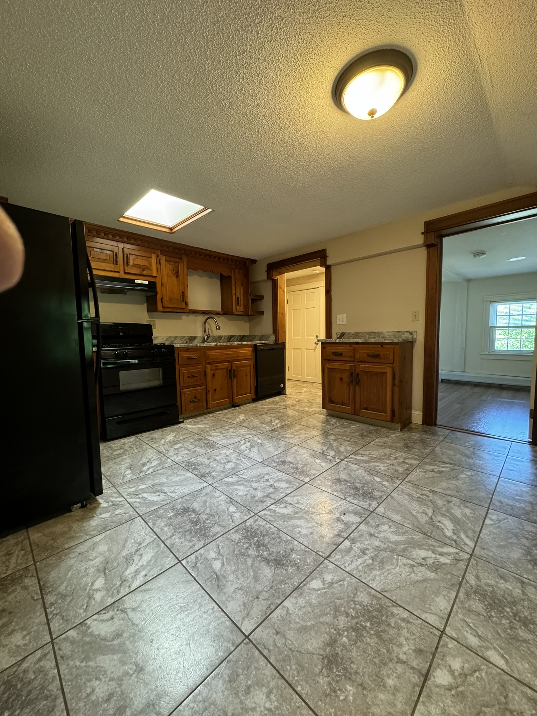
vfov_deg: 102.1
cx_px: 268
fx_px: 290
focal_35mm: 14
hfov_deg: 85.7
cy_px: 358
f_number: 2.2
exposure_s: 1/60
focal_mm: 2.22
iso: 400
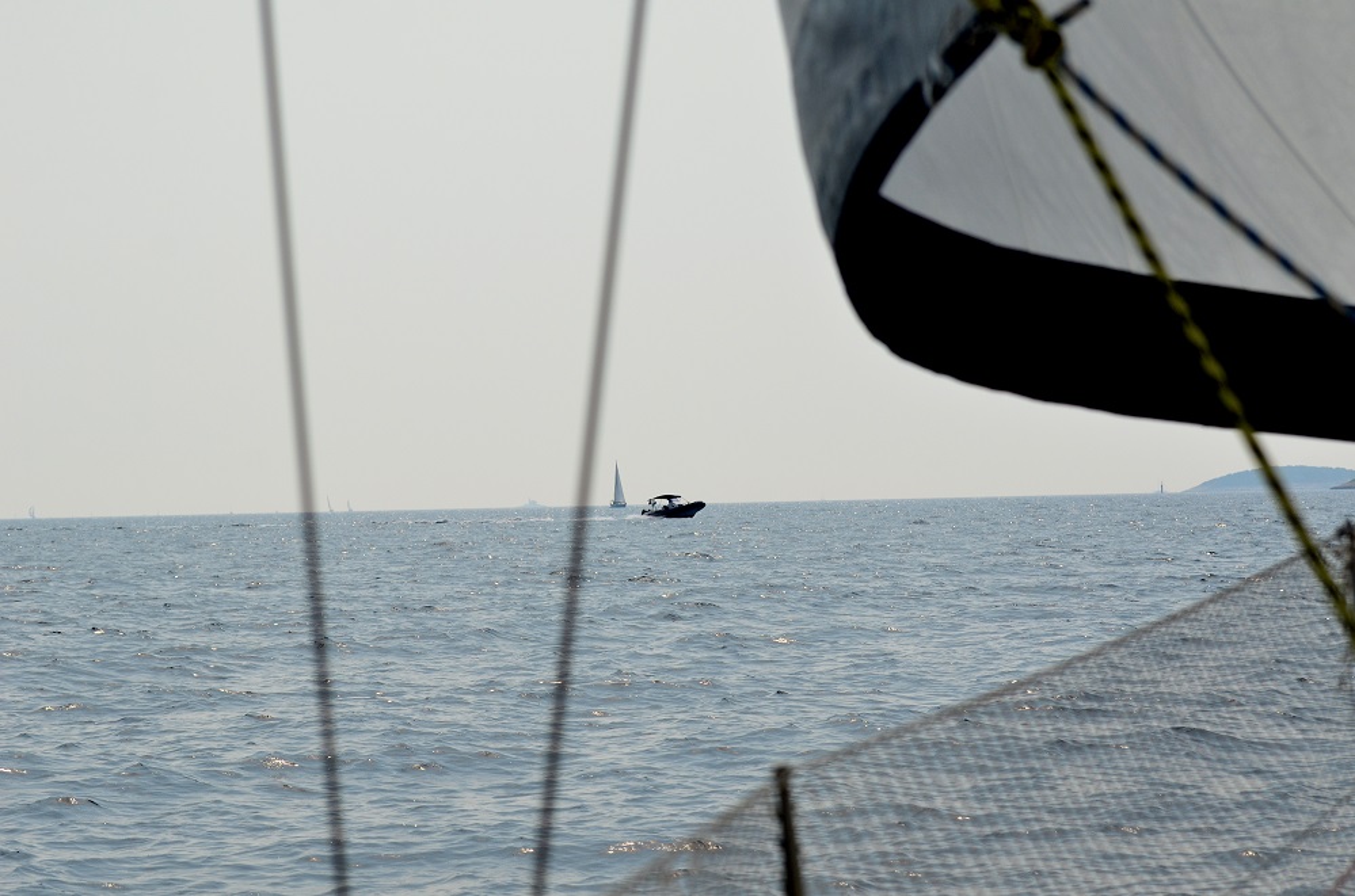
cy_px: 448
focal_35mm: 105
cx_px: 678
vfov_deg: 13.0
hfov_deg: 19.5
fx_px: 3943
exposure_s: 1/4000
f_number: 5.6
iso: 400
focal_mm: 70
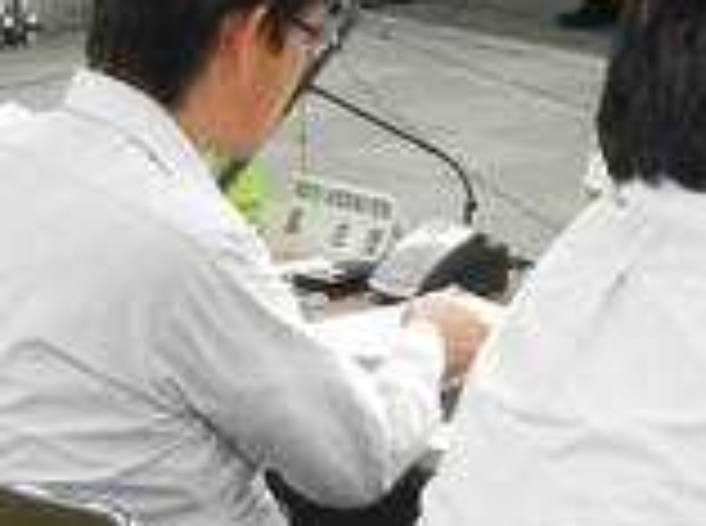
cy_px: 202
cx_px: 360
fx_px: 3276
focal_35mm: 161
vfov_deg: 9.2
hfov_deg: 12.3
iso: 400
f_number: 3.8
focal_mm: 8.1
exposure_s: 1/29.8
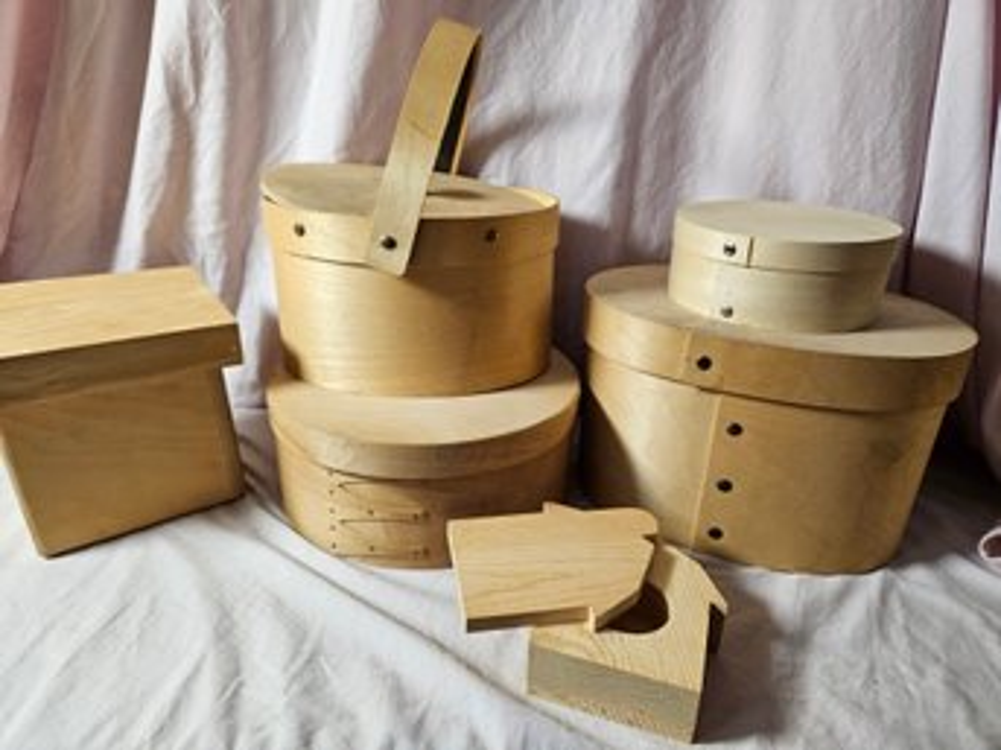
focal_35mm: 23
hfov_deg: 73.9
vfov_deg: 58.8
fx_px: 665
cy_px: 375
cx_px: 500
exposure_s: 1/120
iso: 125
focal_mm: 5.4
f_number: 1.8
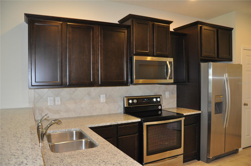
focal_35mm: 27
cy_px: 83
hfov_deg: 67.5
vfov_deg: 47.8
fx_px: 188
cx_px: 126
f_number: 3.5
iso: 800
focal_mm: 18
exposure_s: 1/60
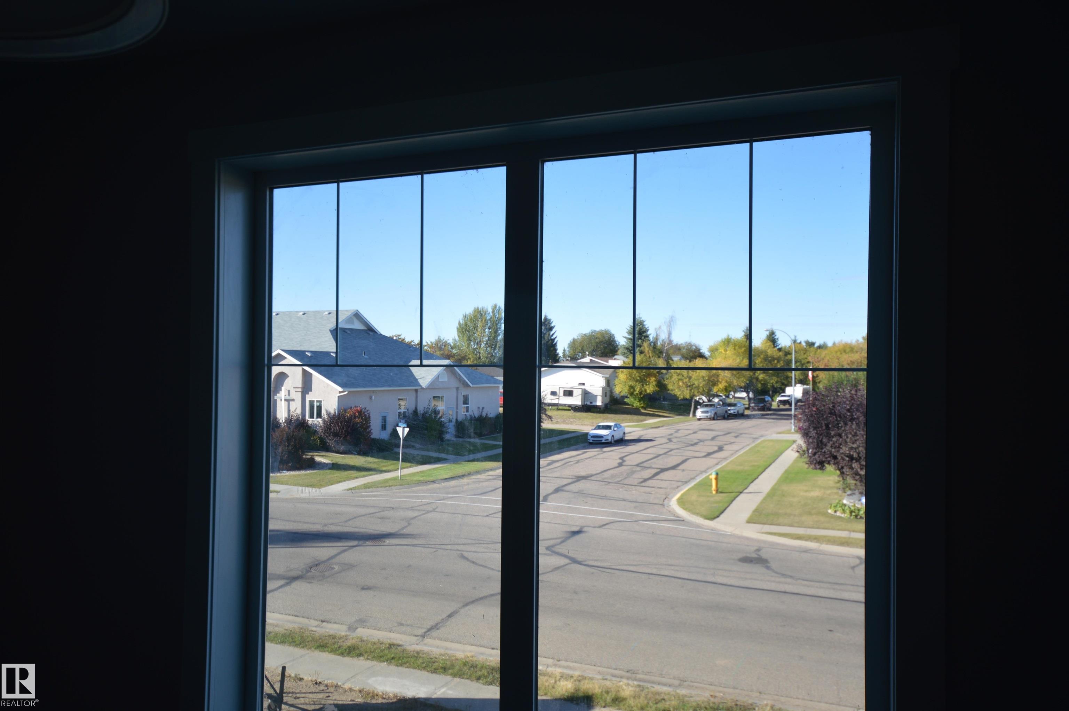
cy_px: 356
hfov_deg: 67.4
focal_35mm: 27
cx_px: 534
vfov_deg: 47.8
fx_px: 801
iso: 100
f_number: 6.3
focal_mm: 18
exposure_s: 1/160
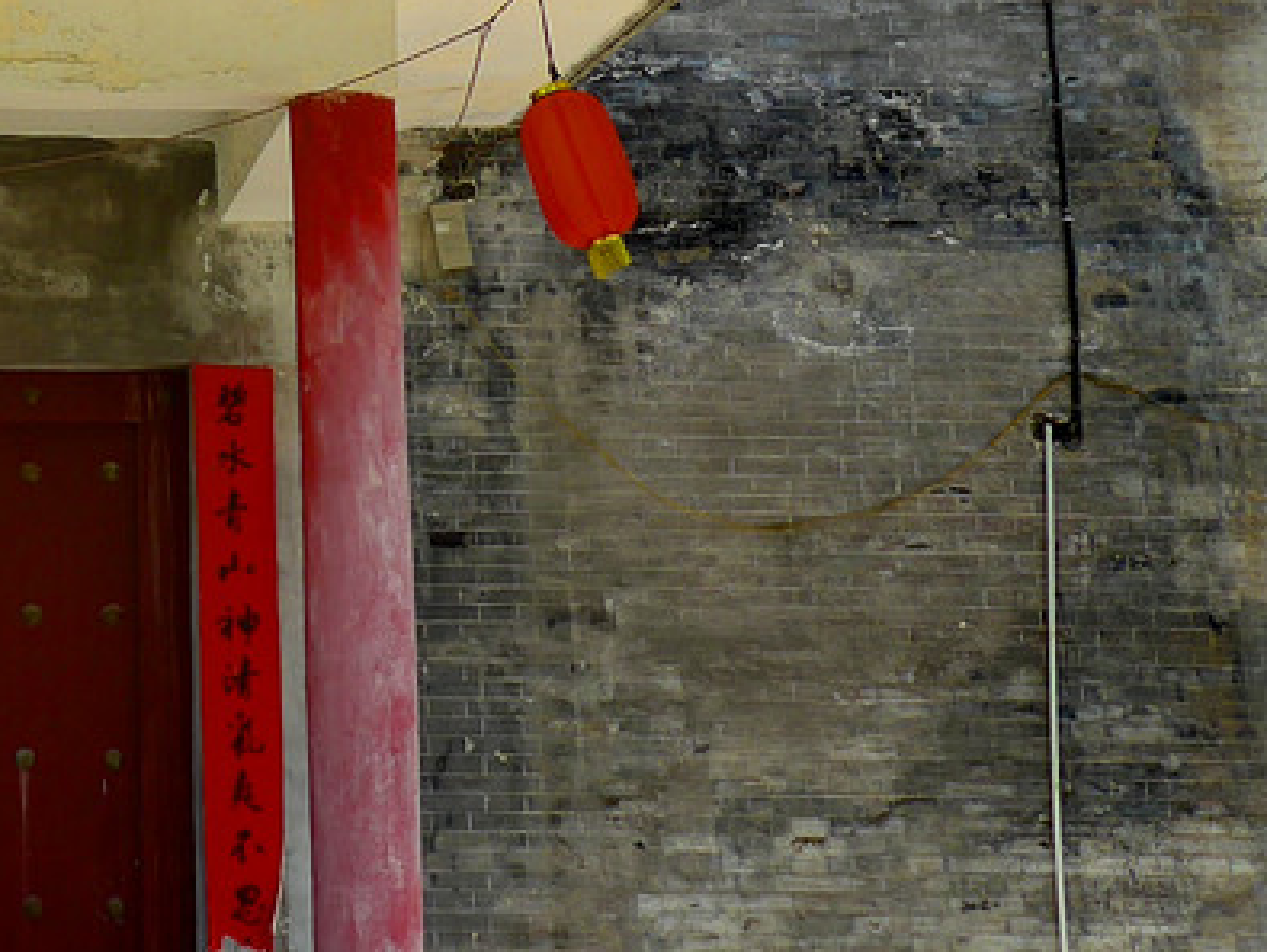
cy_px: 42
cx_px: -343
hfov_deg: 20.5
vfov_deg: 16.5
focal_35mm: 88
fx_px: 3224
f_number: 2.8
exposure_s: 1/500
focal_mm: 6
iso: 80
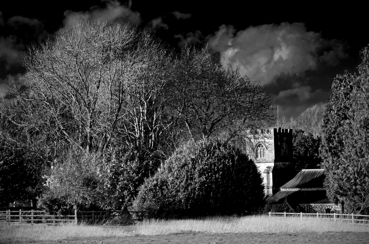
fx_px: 1227
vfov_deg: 11.4
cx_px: 184
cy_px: 122
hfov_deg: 17.1
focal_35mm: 120
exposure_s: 1/160
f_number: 8
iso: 200
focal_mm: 80
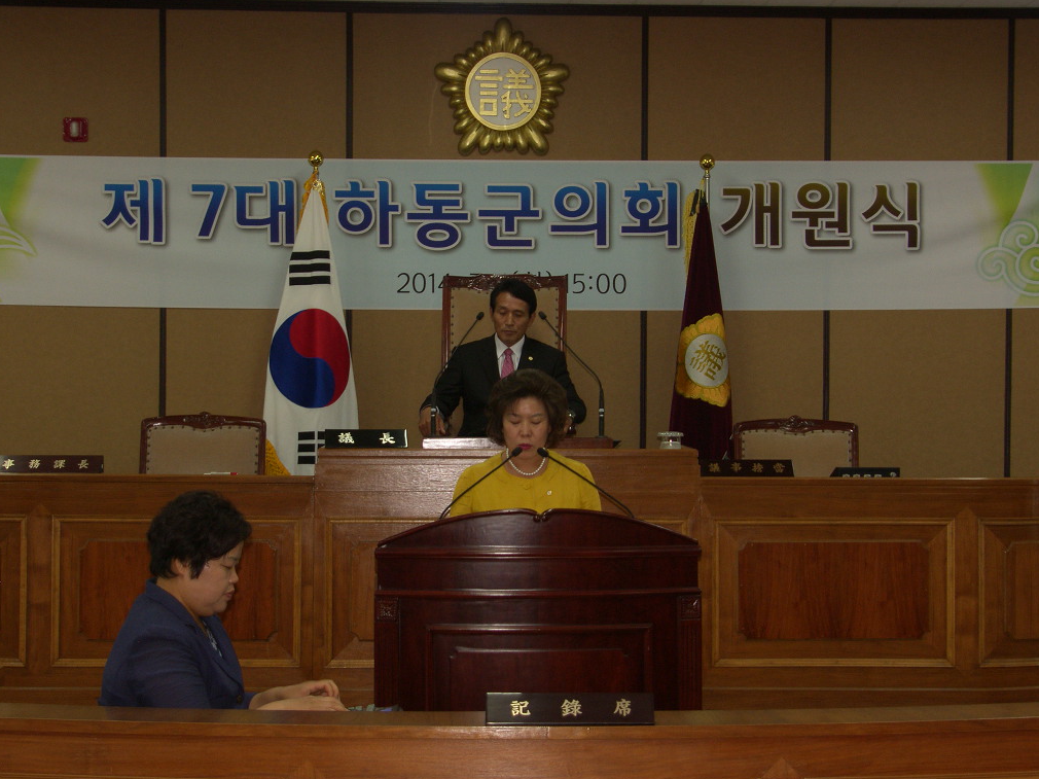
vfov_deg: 20.7
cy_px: 390
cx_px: 516
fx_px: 2131
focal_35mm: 71
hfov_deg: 27.4
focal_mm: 18
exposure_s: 1/60
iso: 100
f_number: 3.2
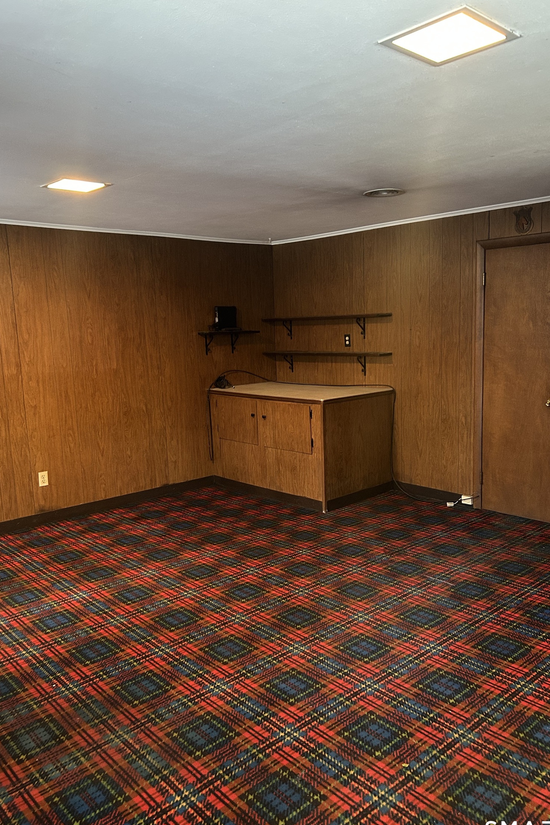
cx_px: 294
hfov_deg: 46.4
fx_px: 642
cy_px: 418
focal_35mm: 28
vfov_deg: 65.5
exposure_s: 1/30
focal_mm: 5.7
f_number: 1.5
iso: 500
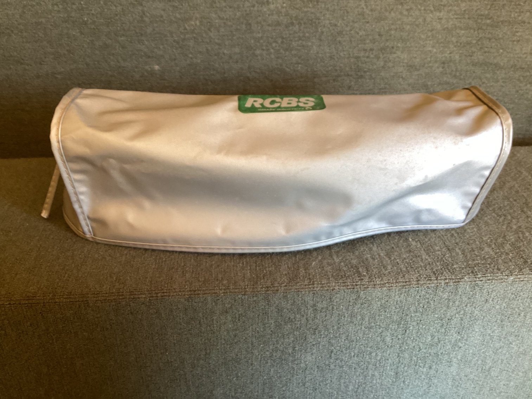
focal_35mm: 31
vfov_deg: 45.4
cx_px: 266
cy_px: 200
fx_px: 476
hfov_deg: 58.3
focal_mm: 3.3
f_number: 2.4
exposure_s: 1/50
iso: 160
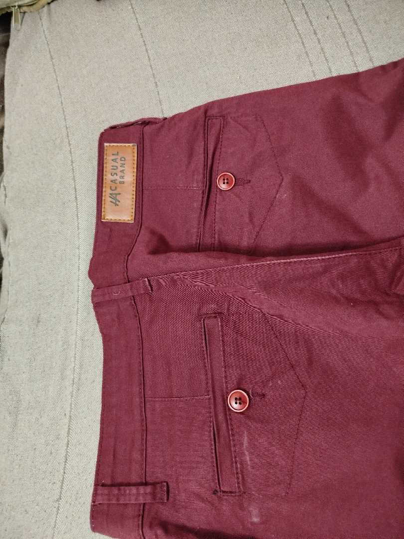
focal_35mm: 24
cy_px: 270
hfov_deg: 56.8
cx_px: 202
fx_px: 373
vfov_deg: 71.6
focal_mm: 5.31
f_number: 1.7
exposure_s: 1/17
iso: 800
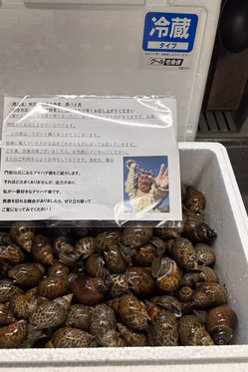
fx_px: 299
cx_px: 103
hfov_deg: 44.8
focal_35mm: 29
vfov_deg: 63.6
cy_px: 191
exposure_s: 1/121
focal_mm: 5.96
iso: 100
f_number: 1.6
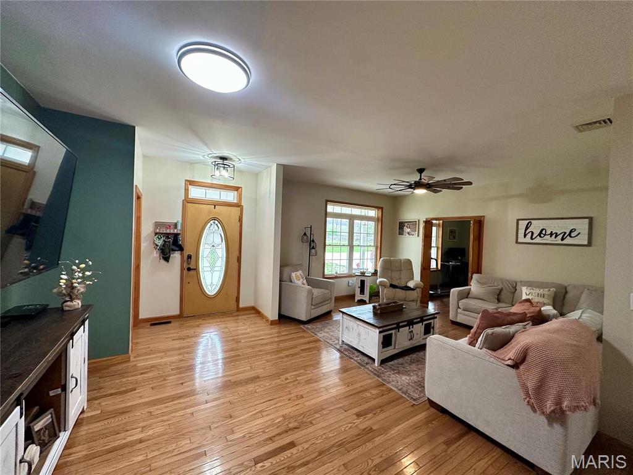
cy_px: 238
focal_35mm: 14
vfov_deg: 85.7
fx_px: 256
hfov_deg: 102.1
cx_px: 316
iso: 250
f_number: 2.2
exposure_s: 1/120
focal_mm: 2.22
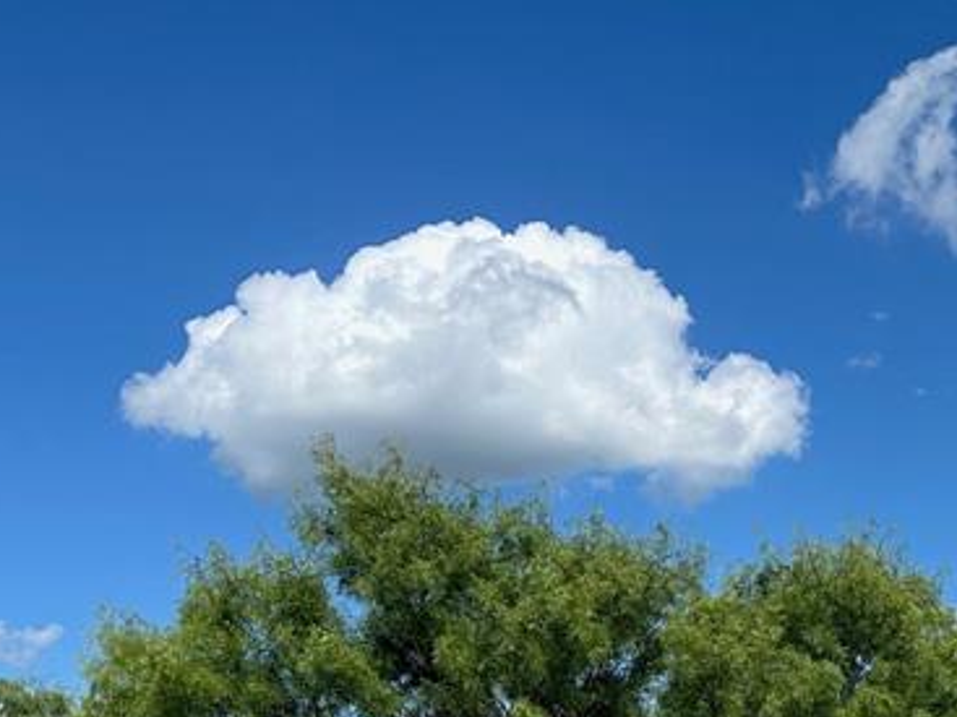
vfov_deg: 20.0
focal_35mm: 67
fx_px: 1852
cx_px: 876
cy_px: 952
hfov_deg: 27.8
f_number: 1.78
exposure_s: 1/5848
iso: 80
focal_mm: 6.86
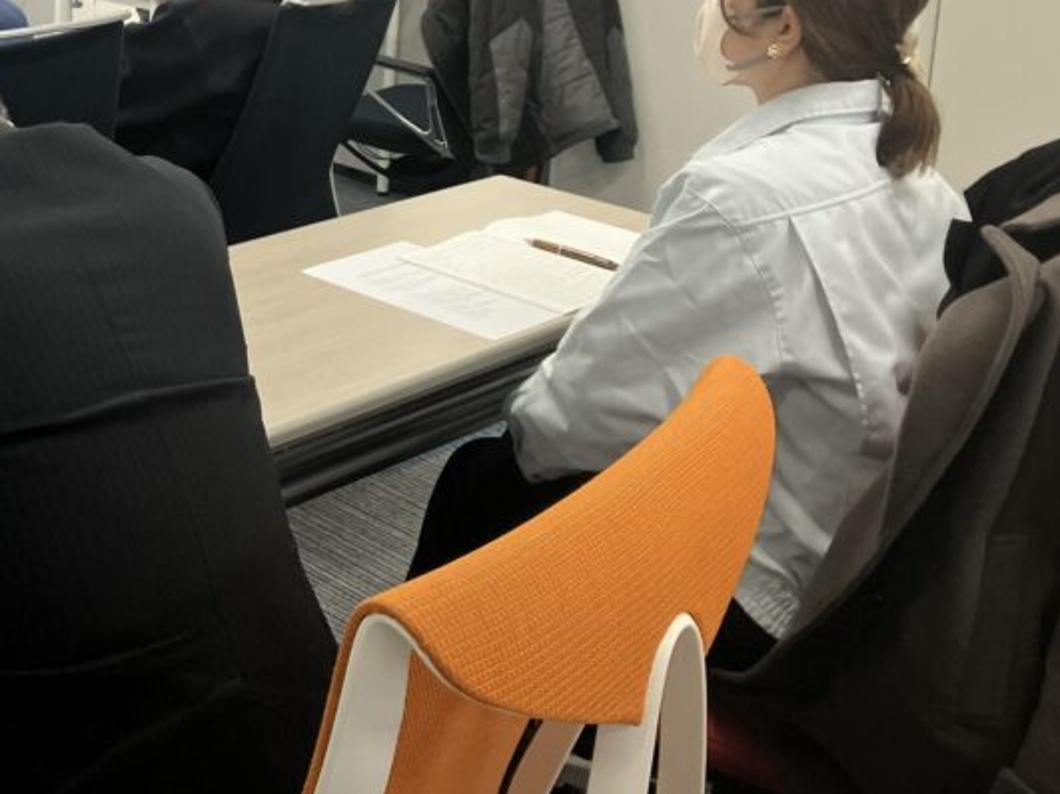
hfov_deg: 33.1
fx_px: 1653
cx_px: 48
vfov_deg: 25.9
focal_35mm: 54
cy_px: 38
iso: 50
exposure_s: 1/100
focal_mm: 3.99
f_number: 1.8
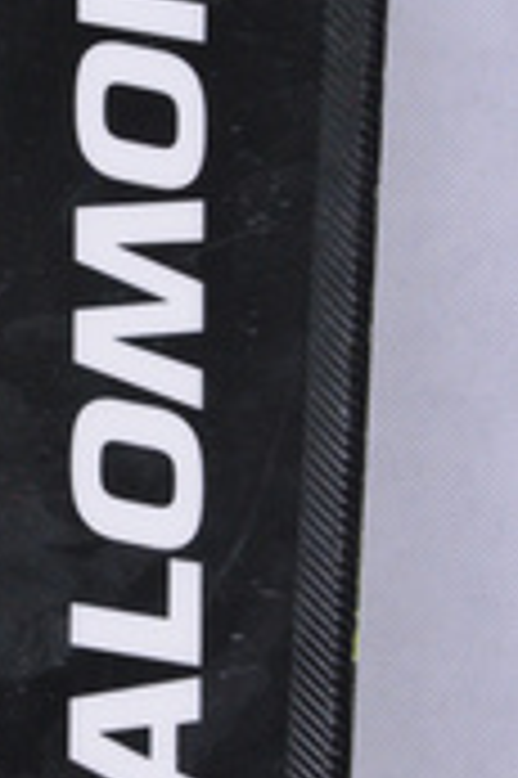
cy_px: 252
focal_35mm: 410
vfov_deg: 5.0
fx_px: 8873
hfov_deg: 3.3
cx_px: -151
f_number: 8
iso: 3200
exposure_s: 1/125
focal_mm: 105
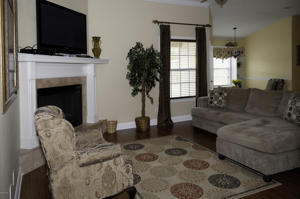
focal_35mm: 27
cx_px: 150
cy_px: 100
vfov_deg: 47.8
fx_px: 225
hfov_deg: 67.4
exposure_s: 1/100
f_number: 8
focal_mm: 18
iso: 800
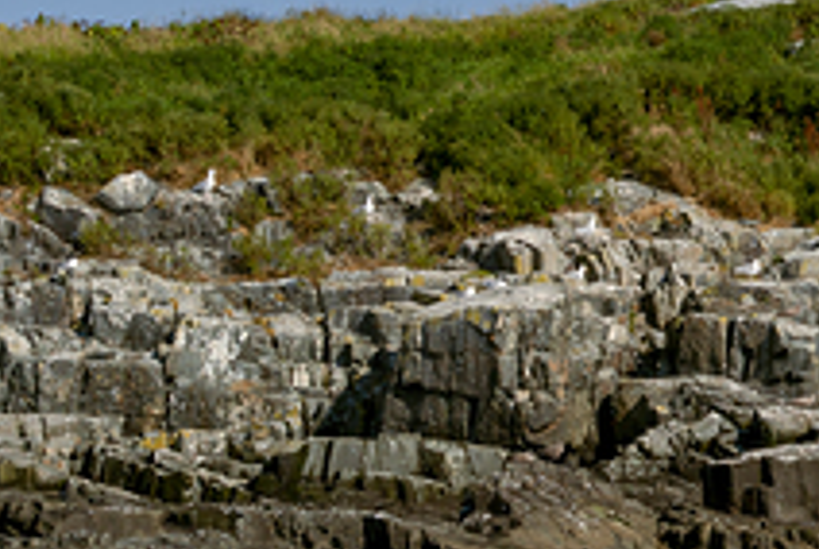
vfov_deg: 4.6
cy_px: -46
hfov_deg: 6.9
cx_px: 997
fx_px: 6766
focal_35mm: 297
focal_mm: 70
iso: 200
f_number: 11
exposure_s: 1/640
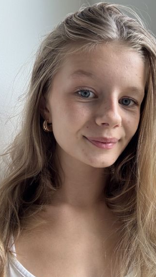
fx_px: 250
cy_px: 142
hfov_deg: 34.3
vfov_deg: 58.0
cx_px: 105
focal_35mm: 34
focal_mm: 2.69
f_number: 1.9
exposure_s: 1/121
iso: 50
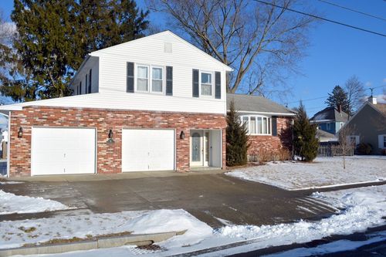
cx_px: 193
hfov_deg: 61.9
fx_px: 322
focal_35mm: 30
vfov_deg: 43.6
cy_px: 128
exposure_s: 1/640
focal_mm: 20
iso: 100
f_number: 8
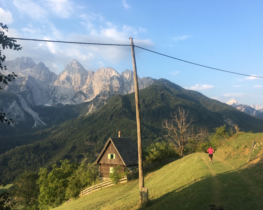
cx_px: 140
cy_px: 106
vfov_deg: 47.1
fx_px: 241
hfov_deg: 57.1
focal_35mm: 31
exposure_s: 1/475
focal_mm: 4.15
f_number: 2.2
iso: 25
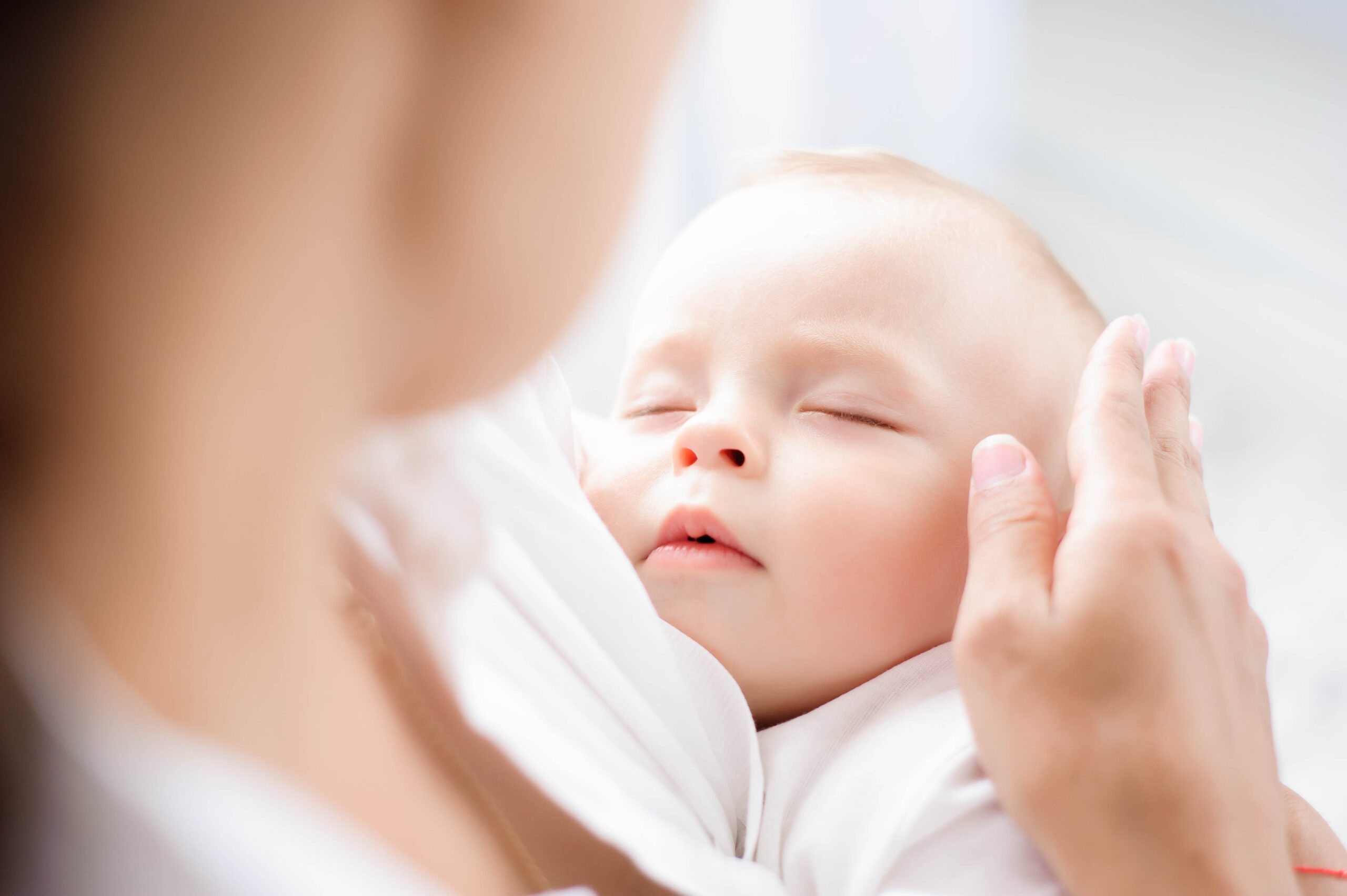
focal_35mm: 50
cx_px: 674
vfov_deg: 27.0
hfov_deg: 39.6
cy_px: 448
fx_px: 1869
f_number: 2.8
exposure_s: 1/125
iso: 400
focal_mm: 50
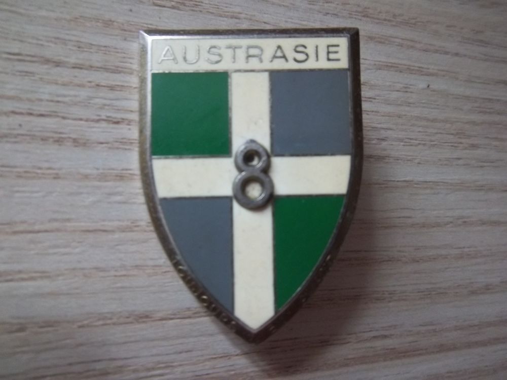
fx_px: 410
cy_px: 190
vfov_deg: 49.7
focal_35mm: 28
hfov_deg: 63.4
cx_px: 254
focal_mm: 5.05
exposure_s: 1/8
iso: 232
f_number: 3.5
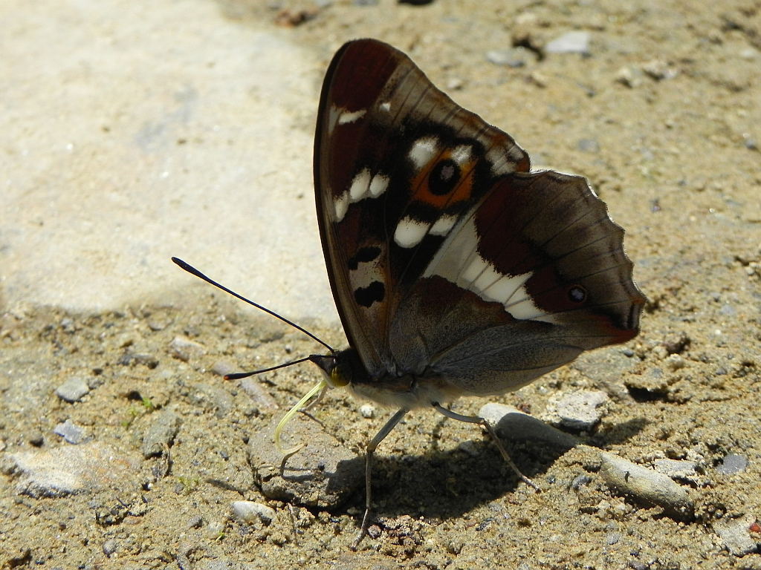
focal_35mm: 105
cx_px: 380
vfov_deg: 14.1
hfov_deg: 18.7
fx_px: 2308
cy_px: 285
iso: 160
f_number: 5
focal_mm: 18.8
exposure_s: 1/640
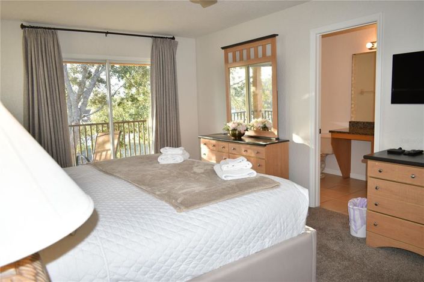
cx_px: 212
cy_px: 141
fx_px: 318
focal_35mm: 27
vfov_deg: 47.9
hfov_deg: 67.4
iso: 100
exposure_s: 1/60
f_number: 3.5
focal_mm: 18
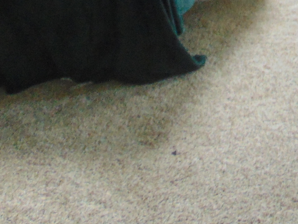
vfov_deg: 11.8
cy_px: -251
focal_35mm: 110
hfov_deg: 17.4
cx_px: 309
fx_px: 947
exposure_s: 1/30
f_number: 3
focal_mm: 4.5
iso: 200
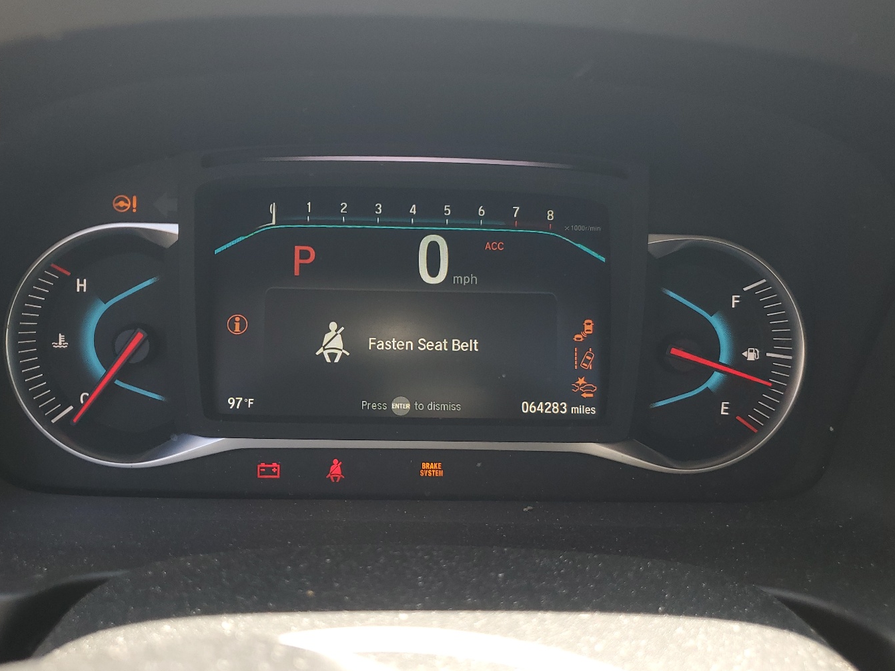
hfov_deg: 58.2
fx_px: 801
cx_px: 400
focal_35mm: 31
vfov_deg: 45.4
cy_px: 347
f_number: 1.5
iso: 50
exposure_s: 1/169
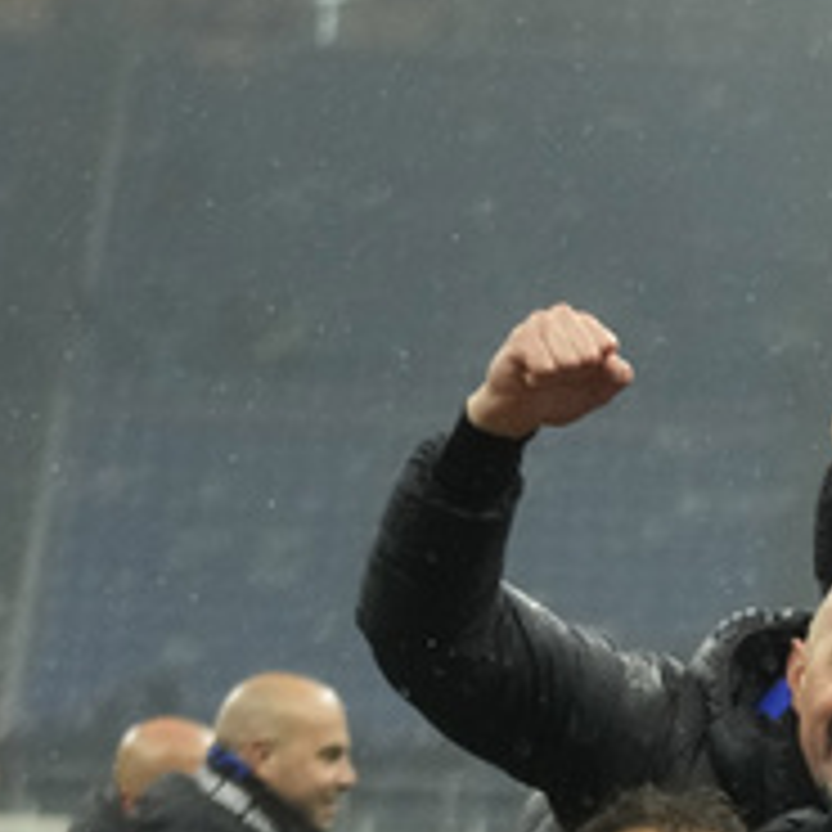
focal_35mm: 329
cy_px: 1446
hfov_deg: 5.2
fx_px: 8946
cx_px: 1862
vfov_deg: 5.3
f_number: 2.8
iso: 3200
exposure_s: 1/2000
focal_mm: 70
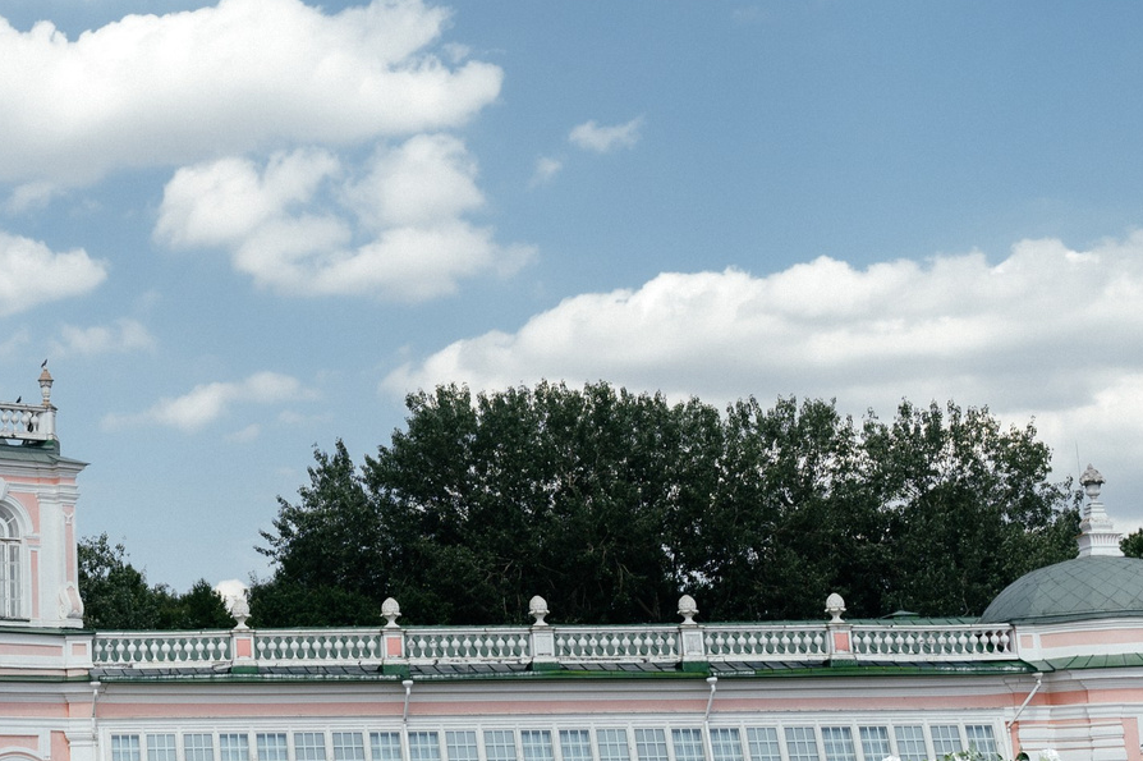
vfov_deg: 16.4
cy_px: 259
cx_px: -139
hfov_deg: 22.9
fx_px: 2634
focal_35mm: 83
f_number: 3.5
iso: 160
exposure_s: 1/1250
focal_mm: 29
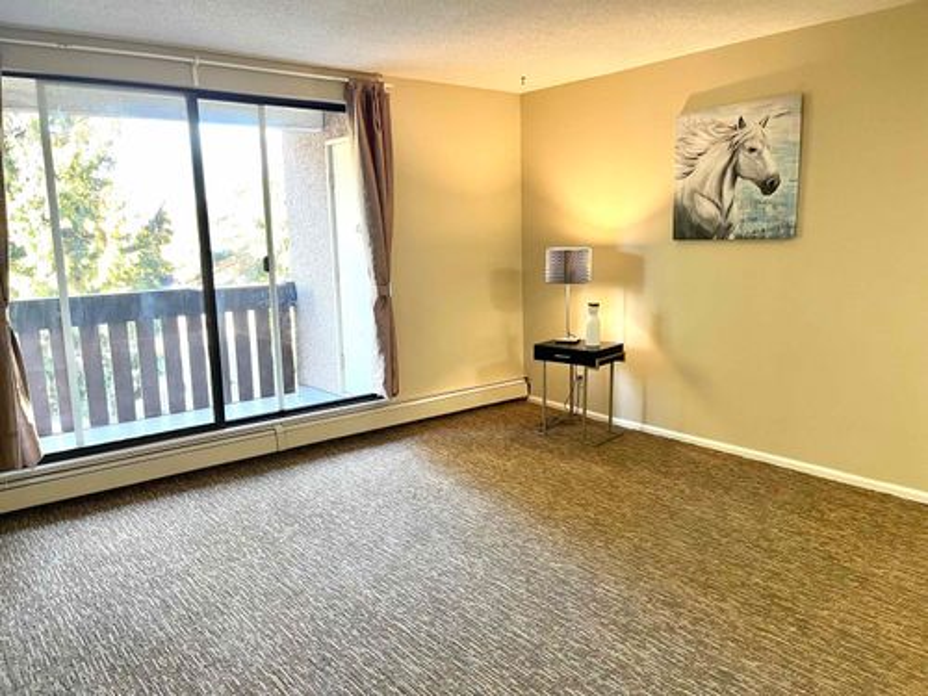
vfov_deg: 53.1
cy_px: 348
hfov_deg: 67.3
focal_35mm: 26
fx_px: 697
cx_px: 464
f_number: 1.6
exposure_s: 1/60
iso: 125
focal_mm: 5.1
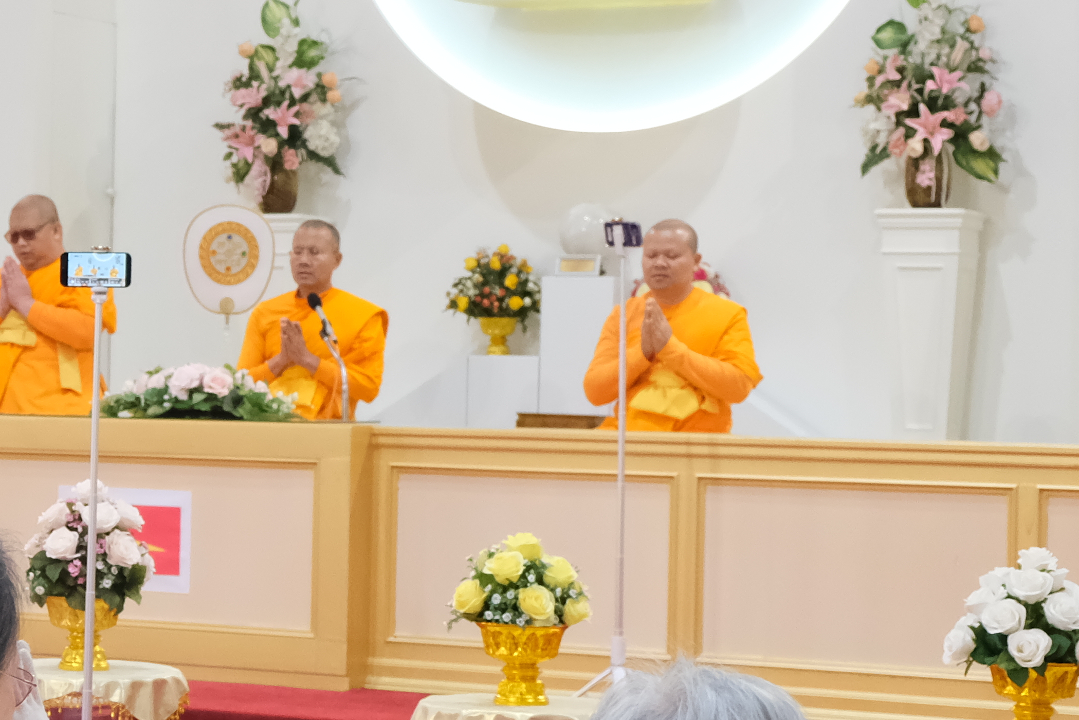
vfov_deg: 12.8
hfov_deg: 18.4
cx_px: -105
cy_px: 383
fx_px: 3207
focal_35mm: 107
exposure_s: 1/60
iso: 2000
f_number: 3.2
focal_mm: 24.3
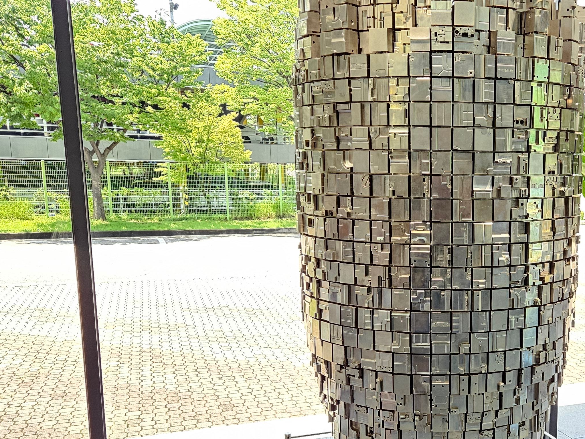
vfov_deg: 31.8
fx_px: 760
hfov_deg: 40.3
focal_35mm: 45
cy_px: 305
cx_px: 469
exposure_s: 1/120
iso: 250
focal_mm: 5.4
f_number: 1.8
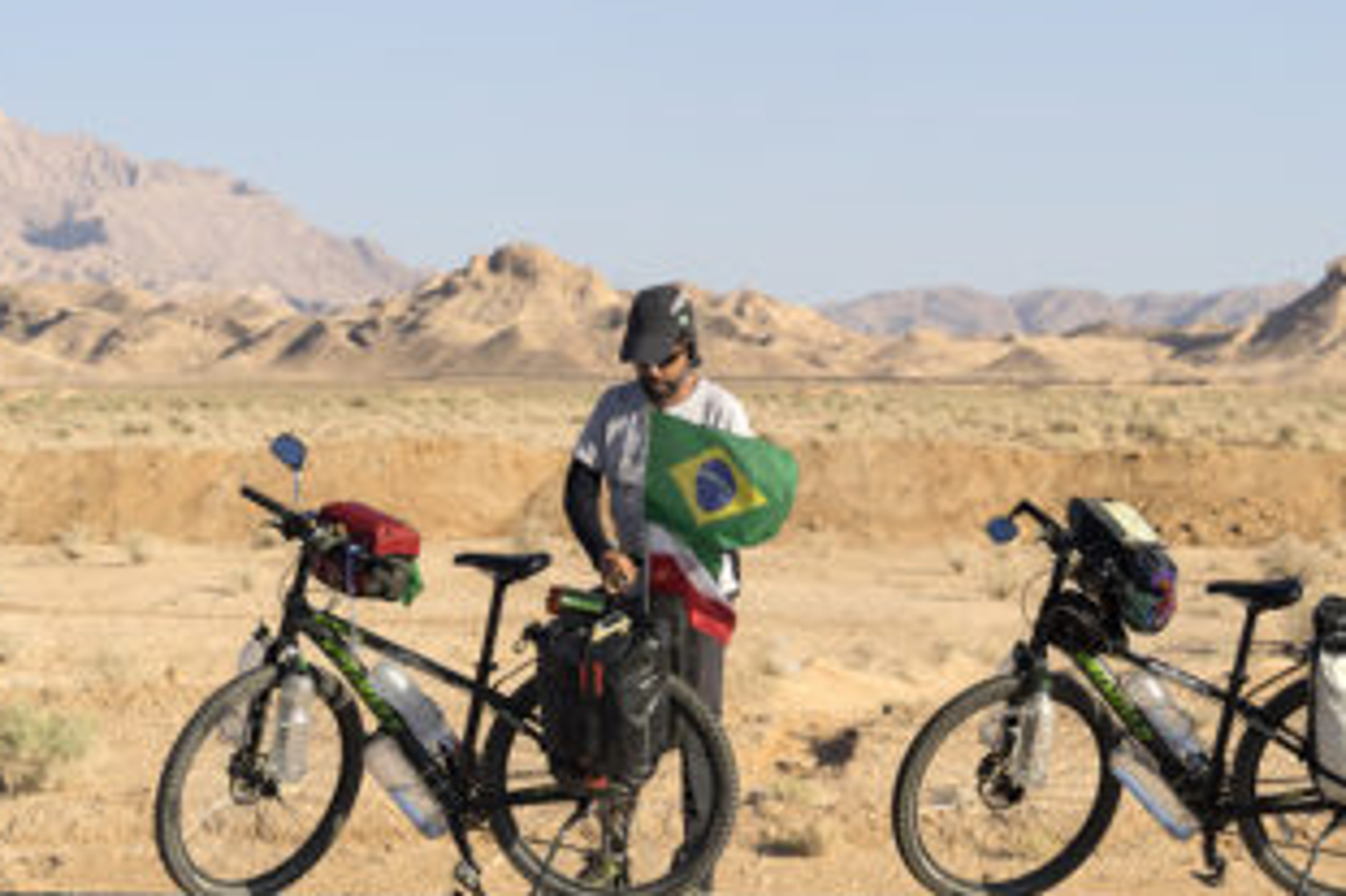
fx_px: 5418
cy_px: 448
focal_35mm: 145
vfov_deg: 9.5
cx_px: 918
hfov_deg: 14.1
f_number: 11
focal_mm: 96
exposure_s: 1/200
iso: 100
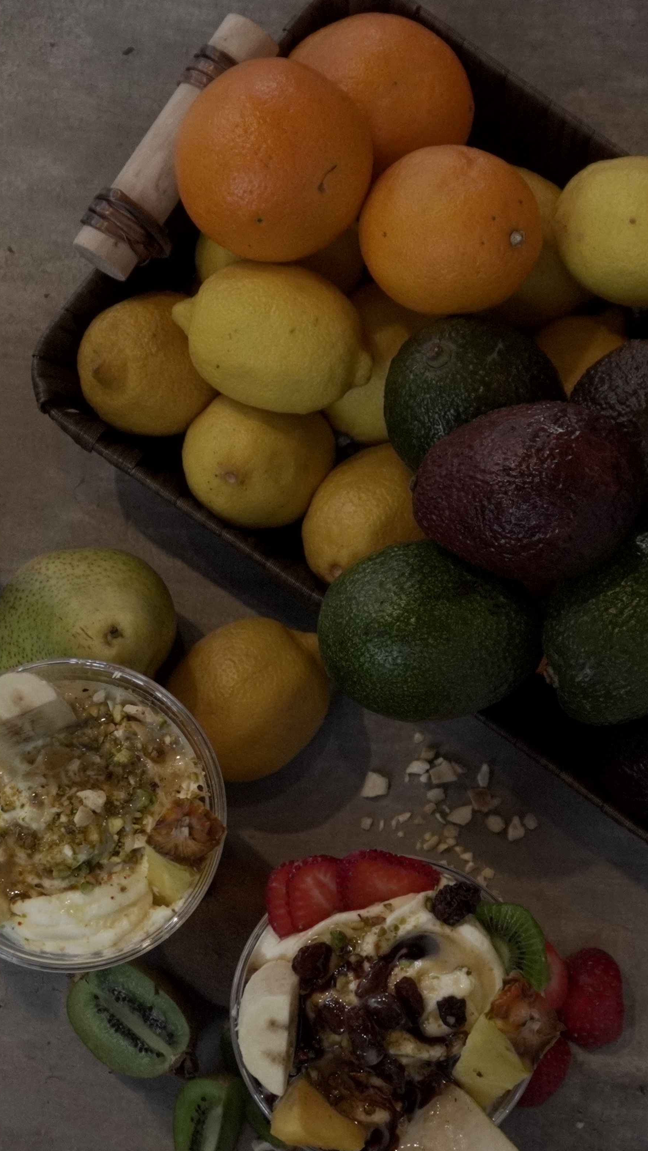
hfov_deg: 16.0
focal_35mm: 75
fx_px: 2291
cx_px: 474
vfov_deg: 28.2
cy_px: 631
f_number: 4.5
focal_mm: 25
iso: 2000
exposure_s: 1/160
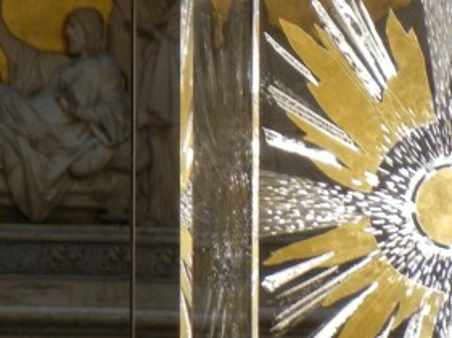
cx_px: 397
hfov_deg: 2.7
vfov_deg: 2.0
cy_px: 324
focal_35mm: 730
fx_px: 9520
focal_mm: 36
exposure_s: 1/3.5
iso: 200
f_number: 4.7
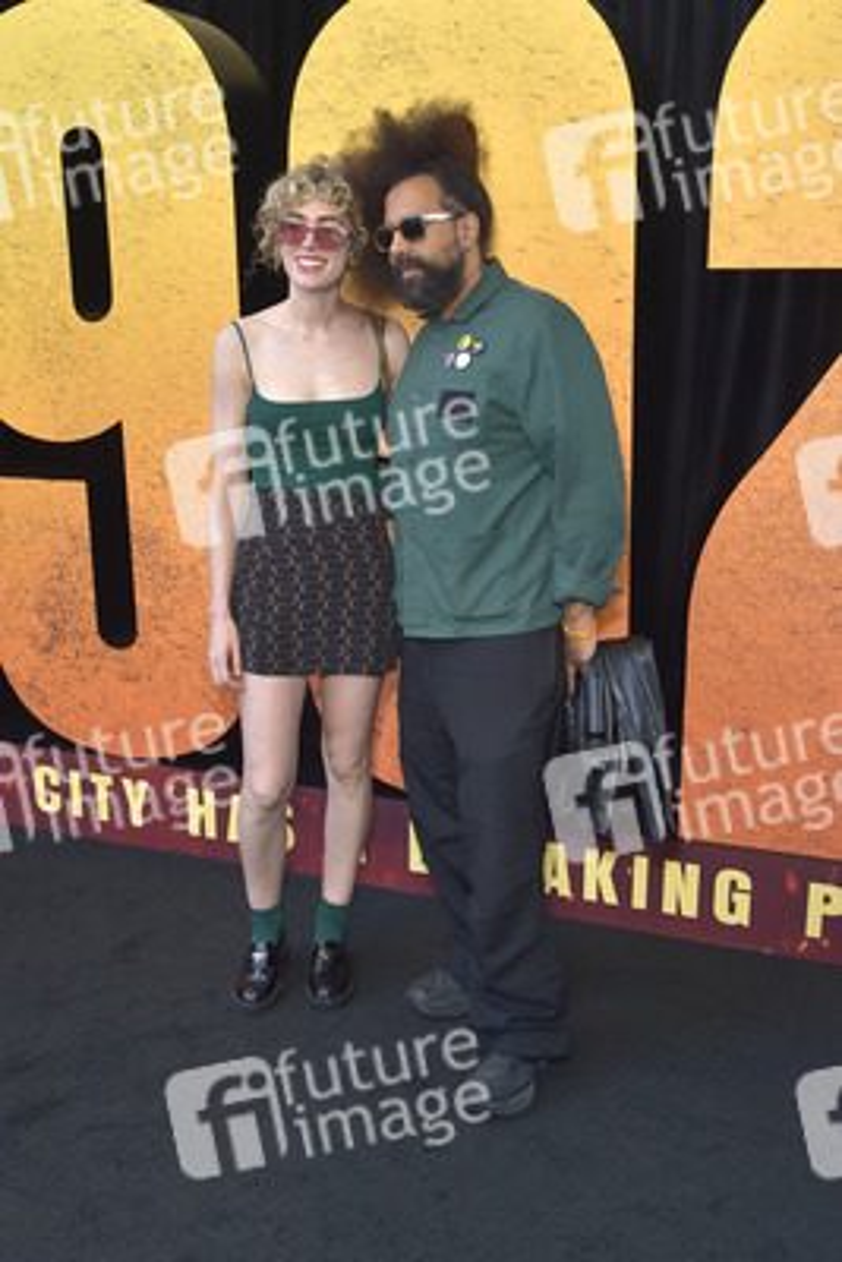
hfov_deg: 41.1
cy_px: 631
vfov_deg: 58.7
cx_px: 421
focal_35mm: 32
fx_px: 1122
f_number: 6.3
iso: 640
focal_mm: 32
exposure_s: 1/250
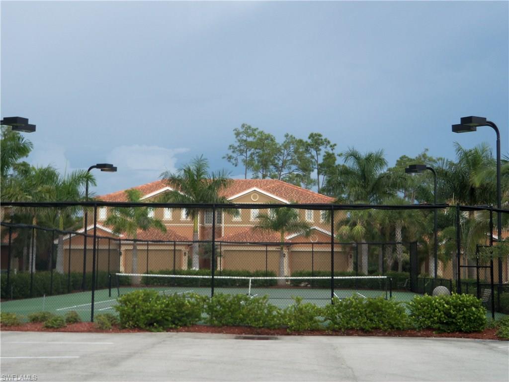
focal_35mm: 62
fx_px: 912
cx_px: 254
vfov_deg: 23.7
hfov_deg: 31.2
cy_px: 191
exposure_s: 1/200
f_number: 4.8
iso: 64
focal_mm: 10.9
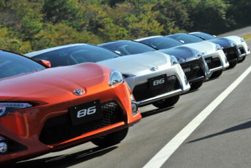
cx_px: 130
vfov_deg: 10.1
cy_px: 84
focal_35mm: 136
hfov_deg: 15.1
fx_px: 949
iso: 200
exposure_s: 1/500
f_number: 8
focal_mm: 125
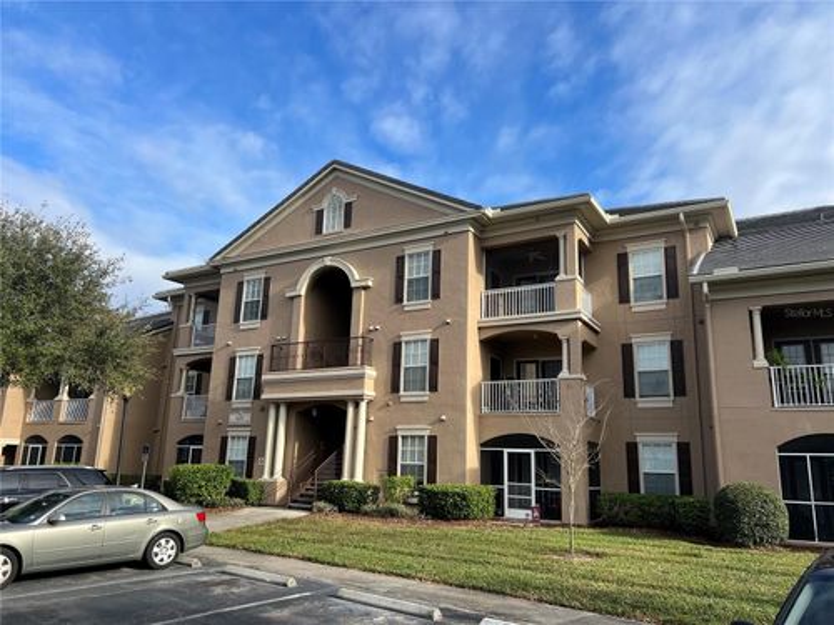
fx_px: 626
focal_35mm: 26
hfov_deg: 67.3
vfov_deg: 53.1
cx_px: 417
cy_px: 312
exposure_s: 1/2353
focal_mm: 5.7
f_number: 1.5
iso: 50
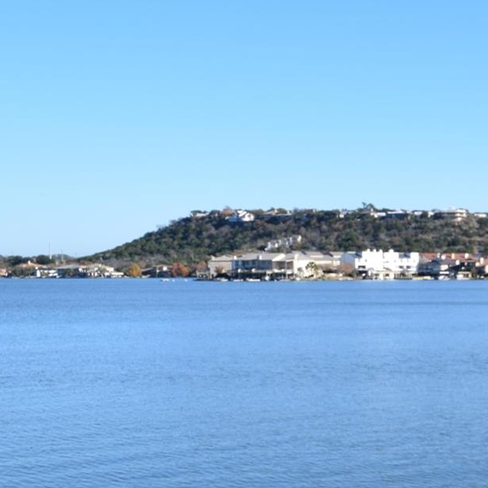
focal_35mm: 76
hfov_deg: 19.5
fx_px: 1212
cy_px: 326
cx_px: 753
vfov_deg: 22.7
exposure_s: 1/320
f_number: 9
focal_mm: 18
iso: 200
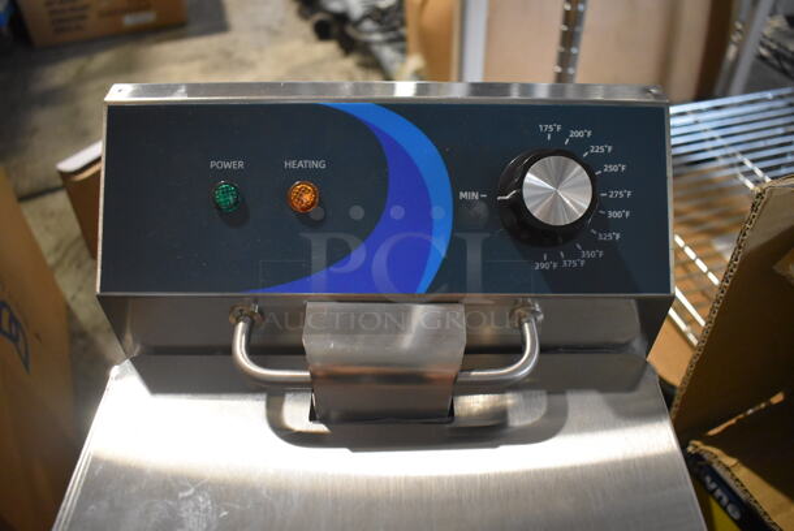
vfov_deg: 48.0
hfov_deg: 67.3
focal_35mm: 27
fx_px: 596
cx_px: 397
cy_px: 266
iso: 3600
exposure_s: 1/125
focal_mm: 18
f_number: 3.5
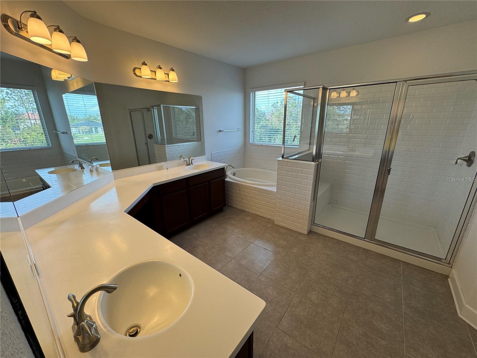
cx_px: 238
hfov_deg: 102.1
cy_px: 179
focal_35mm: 14
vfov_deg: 85.7
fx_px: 193
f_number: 2.2
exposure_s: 1/120
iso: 80
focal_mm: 2.22
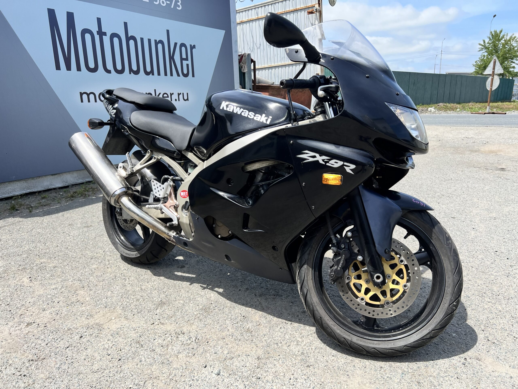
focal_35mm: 26
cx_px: 259
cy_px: 194
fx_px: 389
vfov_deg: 53.1
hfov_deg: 67.3
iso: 50
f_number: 1.5
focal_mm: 5.7
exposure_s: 1/2299
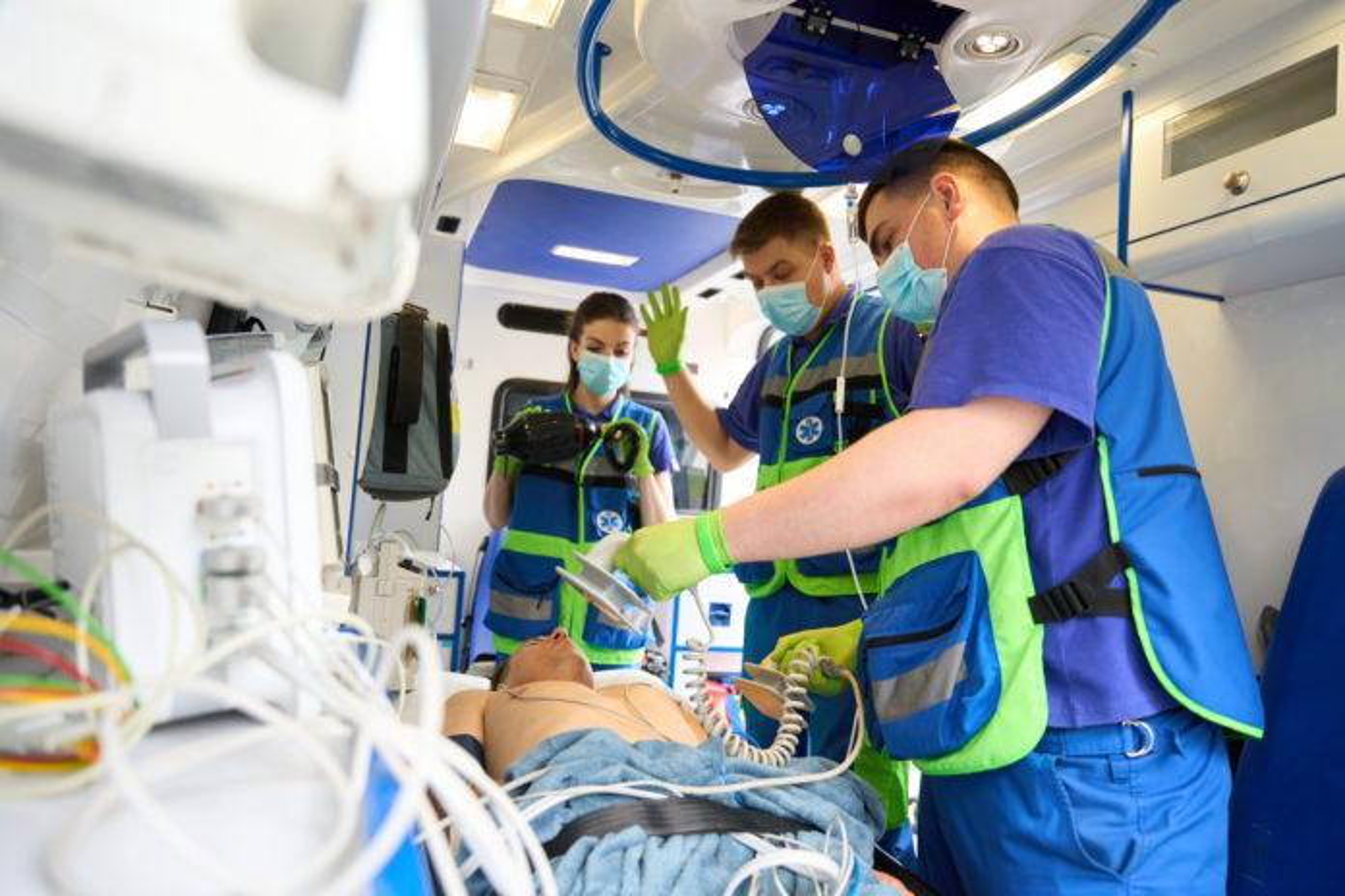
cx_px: 672
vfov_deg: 51.1
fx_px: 938
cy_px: 448
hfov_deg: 71.3
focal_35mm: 25
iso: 400
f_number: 2.8
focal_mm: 25.1
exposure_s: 1/250
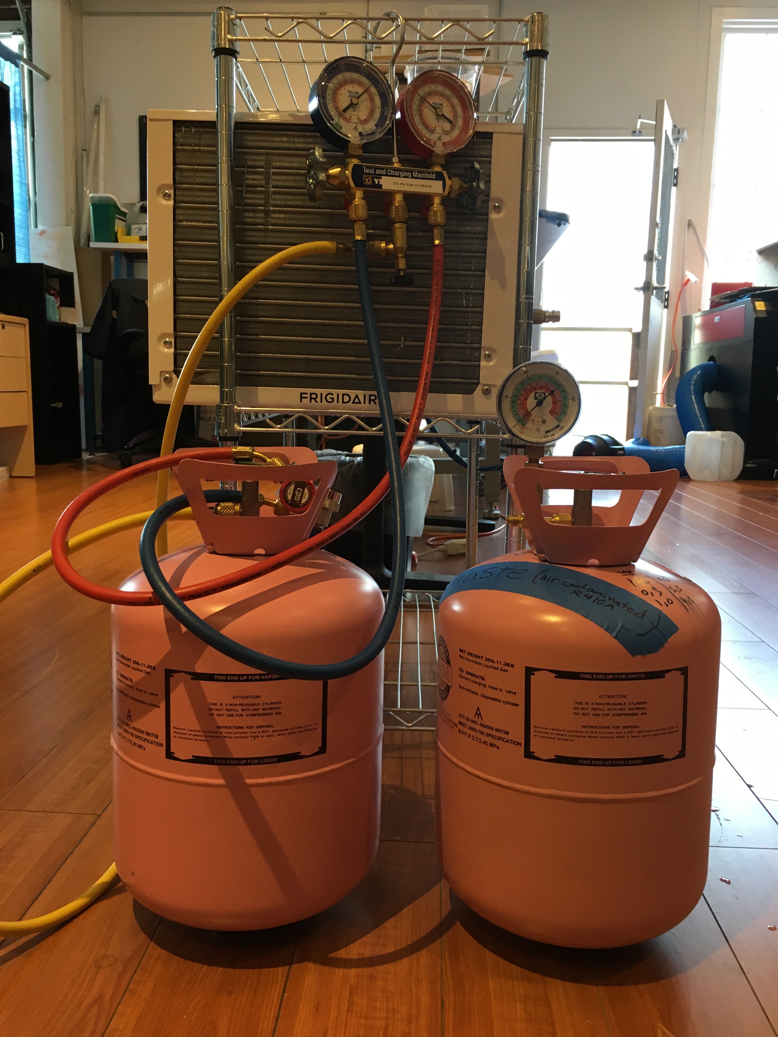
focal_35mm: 29
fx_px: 869
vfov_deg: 61.7
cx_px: 389
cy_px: 518
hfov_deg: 48.2
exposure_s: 1/30
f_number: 2.2
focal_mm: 4.15
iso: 100
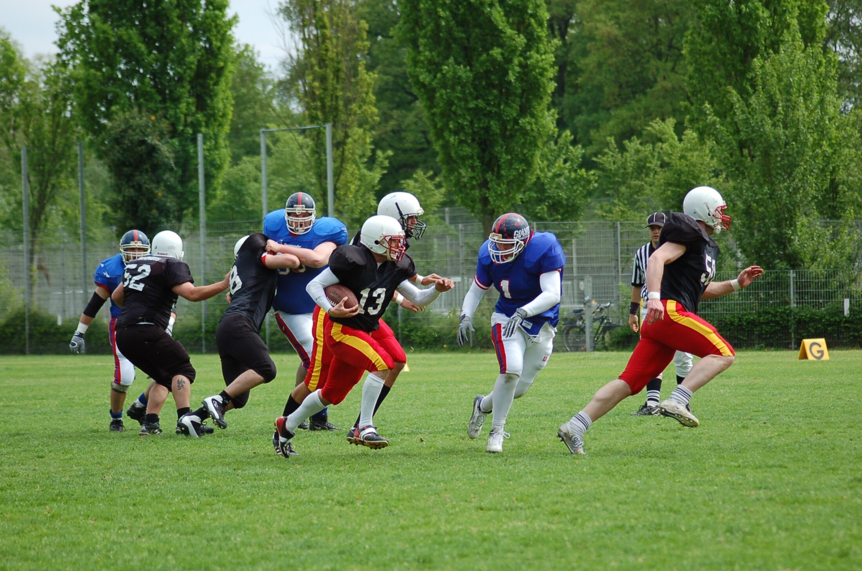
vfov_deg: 7.6
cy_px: 286
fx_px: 4302
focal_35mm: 180
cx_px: 431
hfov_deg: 11.4
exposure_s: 1/1000
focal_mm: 120
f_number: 4.2
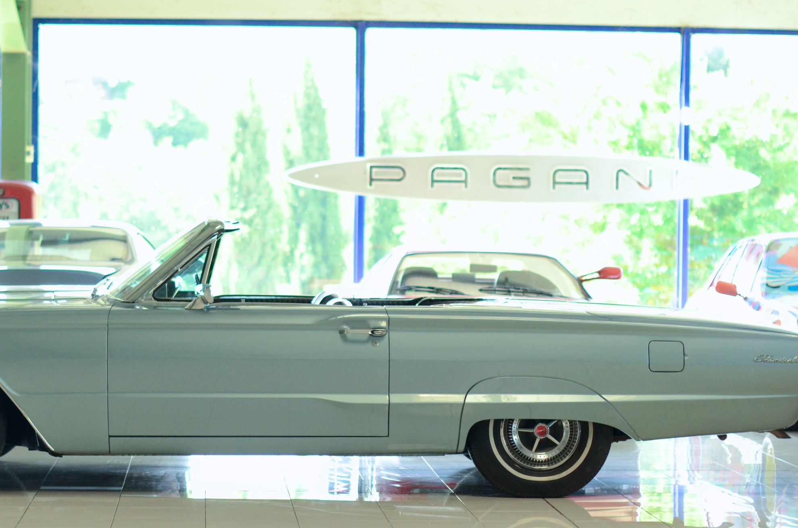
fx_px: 2477
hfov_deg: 18.3
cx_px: 283
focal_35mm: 112
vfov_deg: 12.2
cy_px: 366
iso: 1000
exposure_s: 1/800
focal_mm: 50
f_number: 2
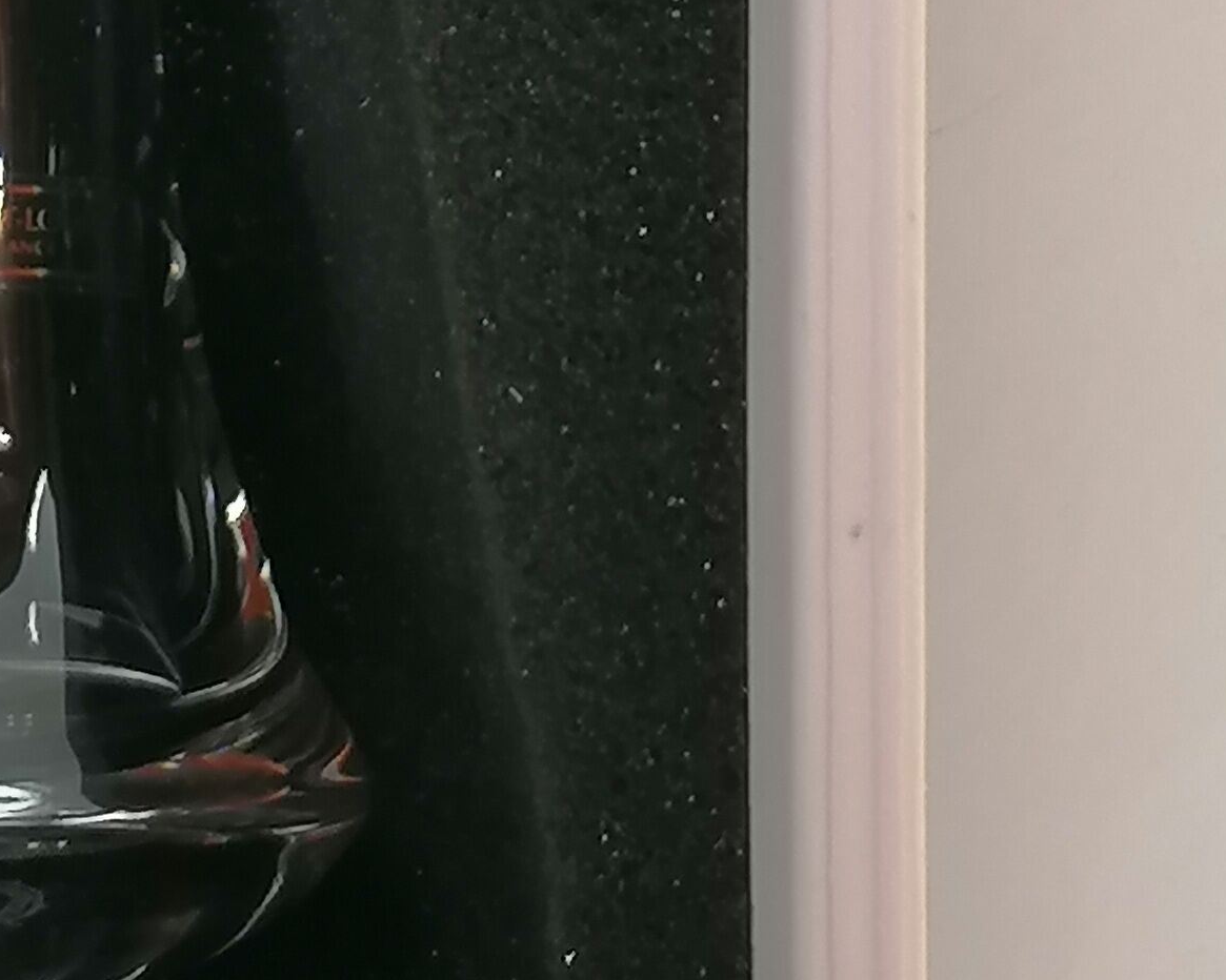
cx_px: 159
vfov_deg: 8.4
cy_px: -448
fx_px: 6568
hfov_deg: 10.6
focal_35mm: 181
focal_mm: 4.75
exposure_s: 1/50
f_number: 1.8
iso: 80
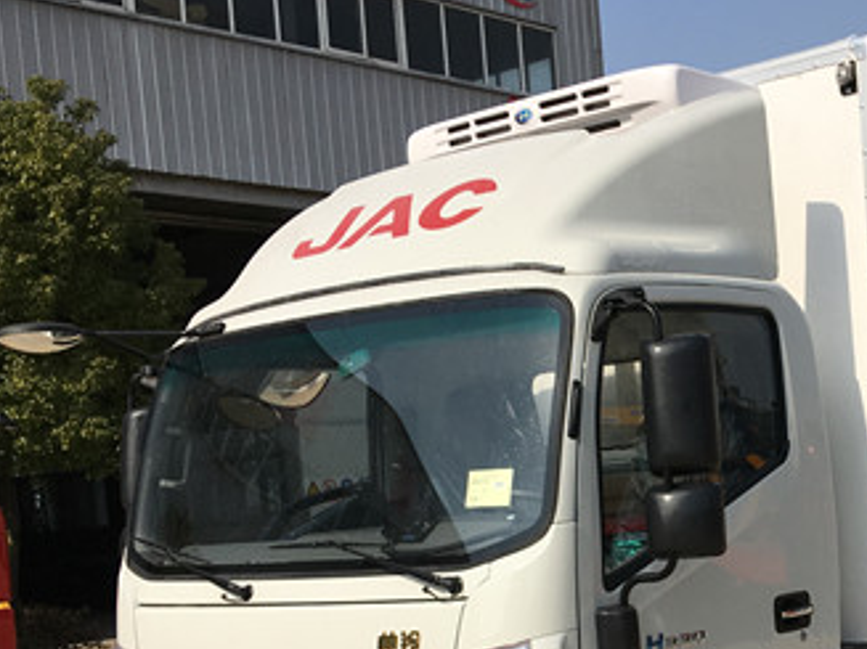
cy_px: 593
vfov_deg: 22.7
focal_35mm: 63
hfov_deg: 29.6
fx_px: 1577
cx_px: 766
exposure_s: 1/2747
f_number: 2.2
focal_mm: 4.15
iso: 25
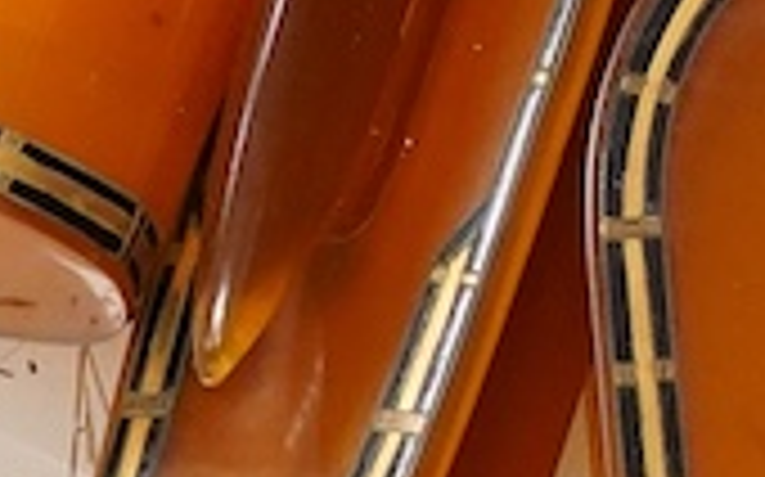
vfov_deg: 4.3
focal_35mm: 303
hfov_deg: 6.7
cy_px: -338
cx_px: 1537
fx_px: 6313
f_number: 8
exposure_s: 1/160
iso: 2500
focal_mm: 30
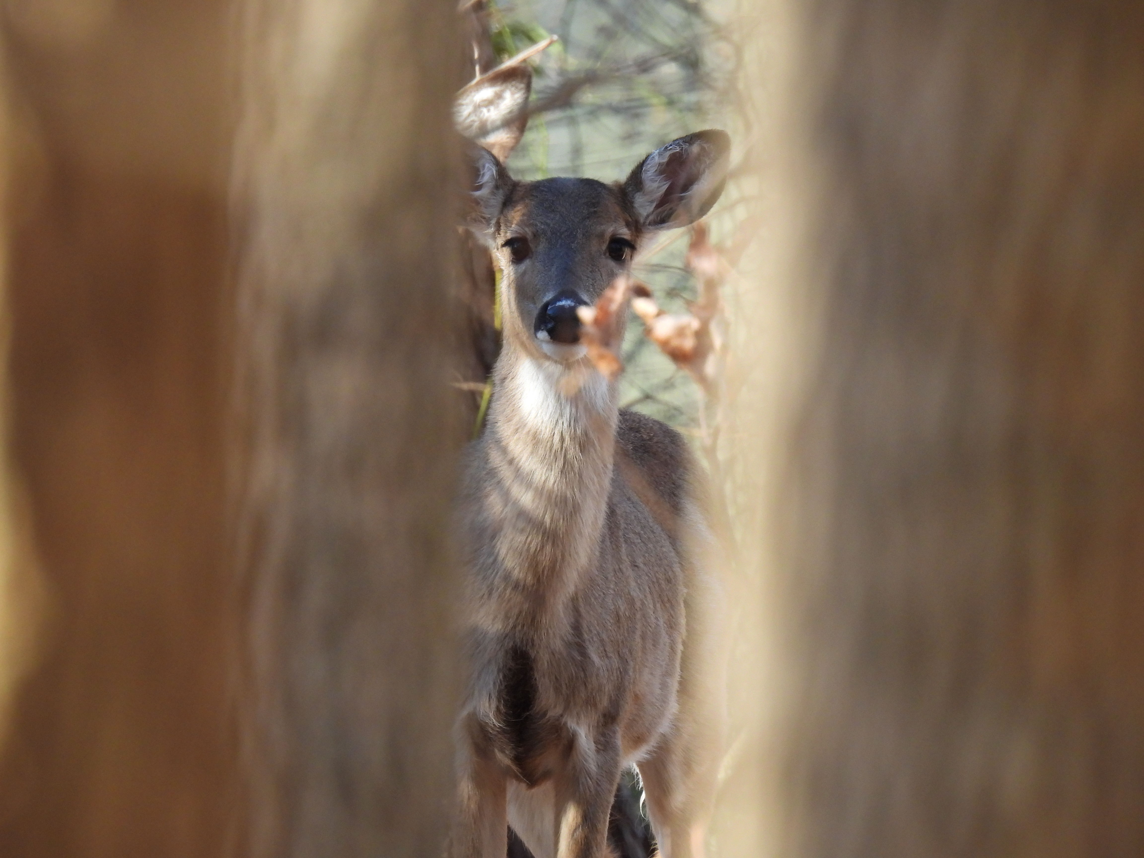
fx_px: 36353
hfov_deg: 1.8
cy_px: 429
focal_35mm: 1100
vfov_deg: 1.4
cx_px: 572
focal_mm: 196
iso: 400
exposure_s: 1/125
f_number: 5.6
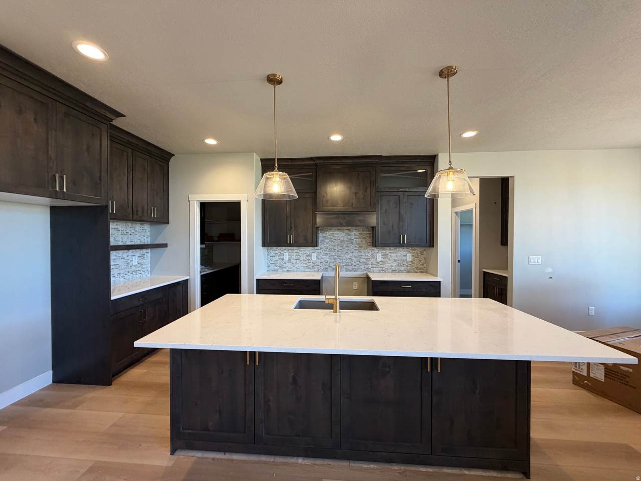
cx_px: 320
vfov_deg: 85.7
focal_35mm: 14
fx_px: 259
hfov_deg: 102.1
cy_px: 240
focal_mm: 2.22
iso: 250
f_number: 2.2
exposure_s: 1/120
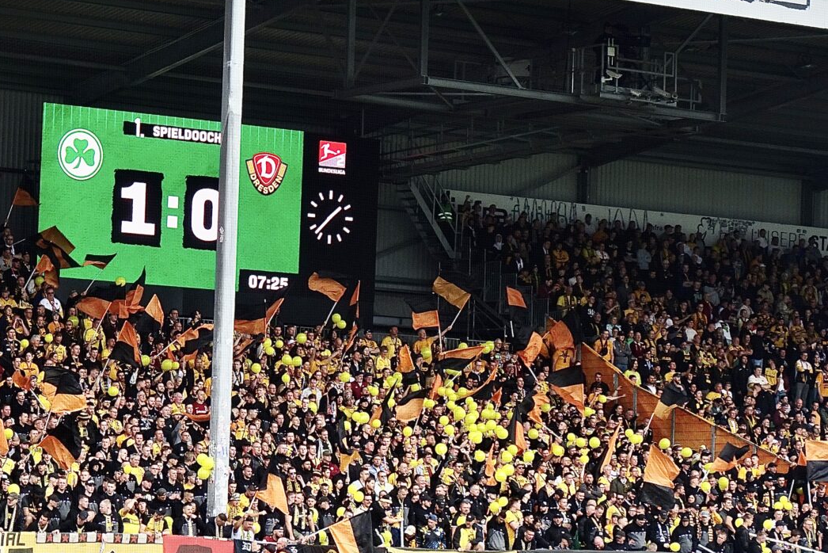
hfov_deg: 15.5
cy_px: 350
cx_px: 220
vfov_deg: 10.4
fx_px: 3037
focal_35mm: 132
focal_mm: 14.12
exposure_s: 1/100
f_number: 5
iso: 80
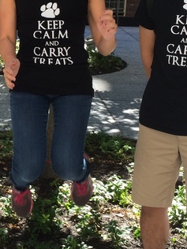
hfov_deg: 15.7
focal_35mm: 91
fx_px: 655
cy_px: 86
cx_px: -25
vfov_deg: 21.5
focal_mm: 4.12
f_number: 2.2
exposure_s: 1/471
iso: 32
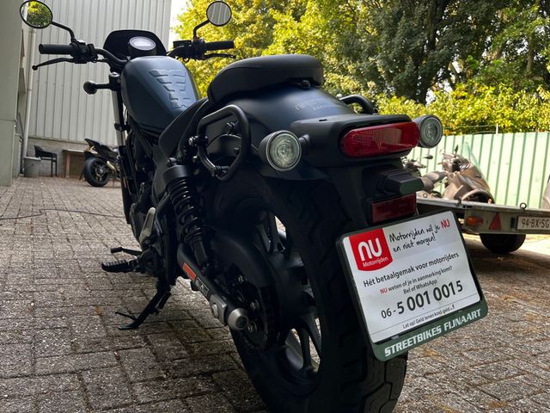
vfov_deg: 53.1
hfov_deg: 67.3
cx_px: 275
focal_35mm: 26
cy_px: 206
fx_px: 413
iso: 32
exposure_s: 1/122
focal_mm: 5.1
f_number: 1.6
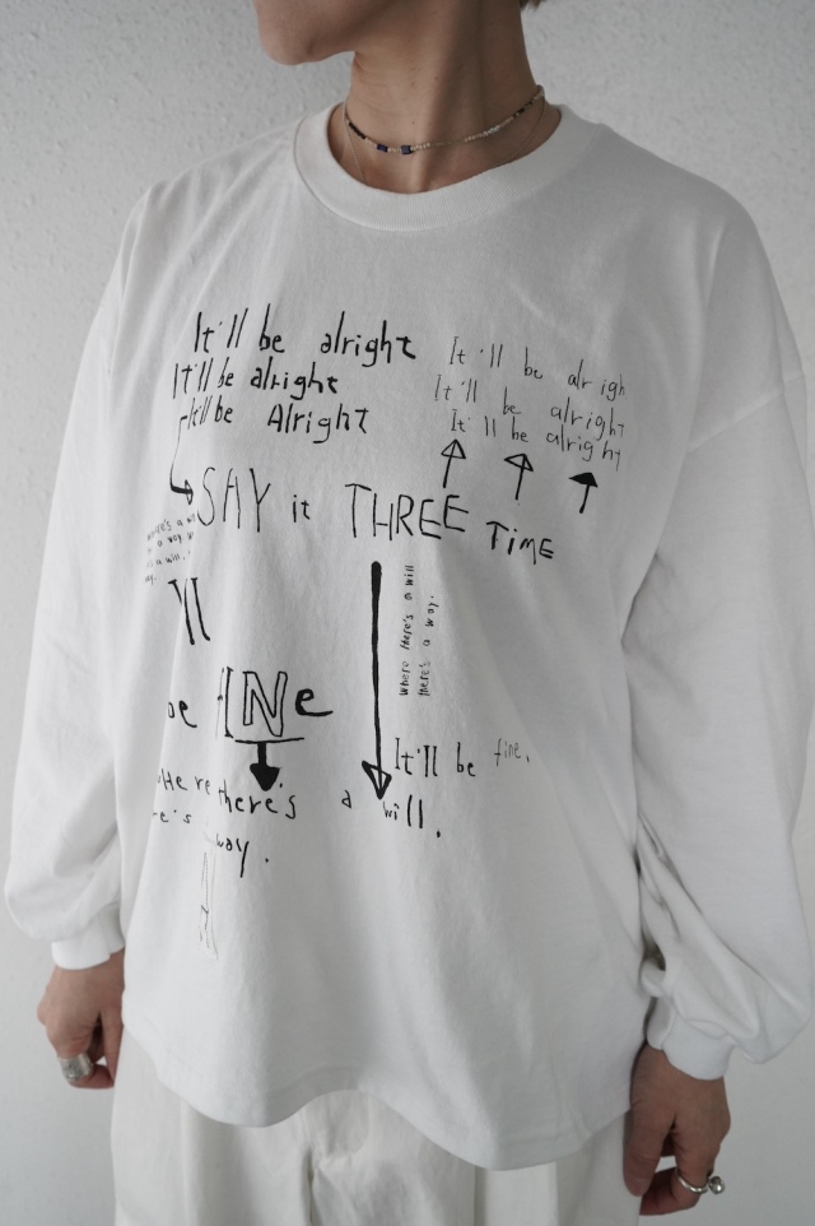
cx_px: 408
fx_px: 1190
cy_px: 613
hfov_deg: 37.8
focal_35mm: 35
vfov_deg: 54.5
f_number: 6.3
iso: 4000
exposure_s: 1/125
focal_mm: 35
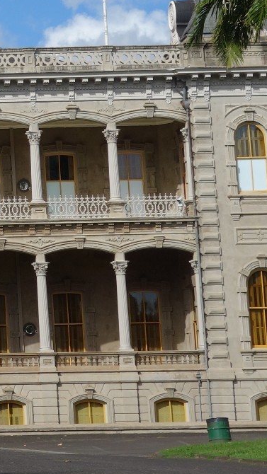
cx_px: -314
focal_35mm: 144
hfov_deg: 7.9
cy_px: 47
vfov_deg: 14.8
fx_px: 1812
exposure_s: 1/640
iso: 125
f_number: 5.6
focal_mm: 16.59
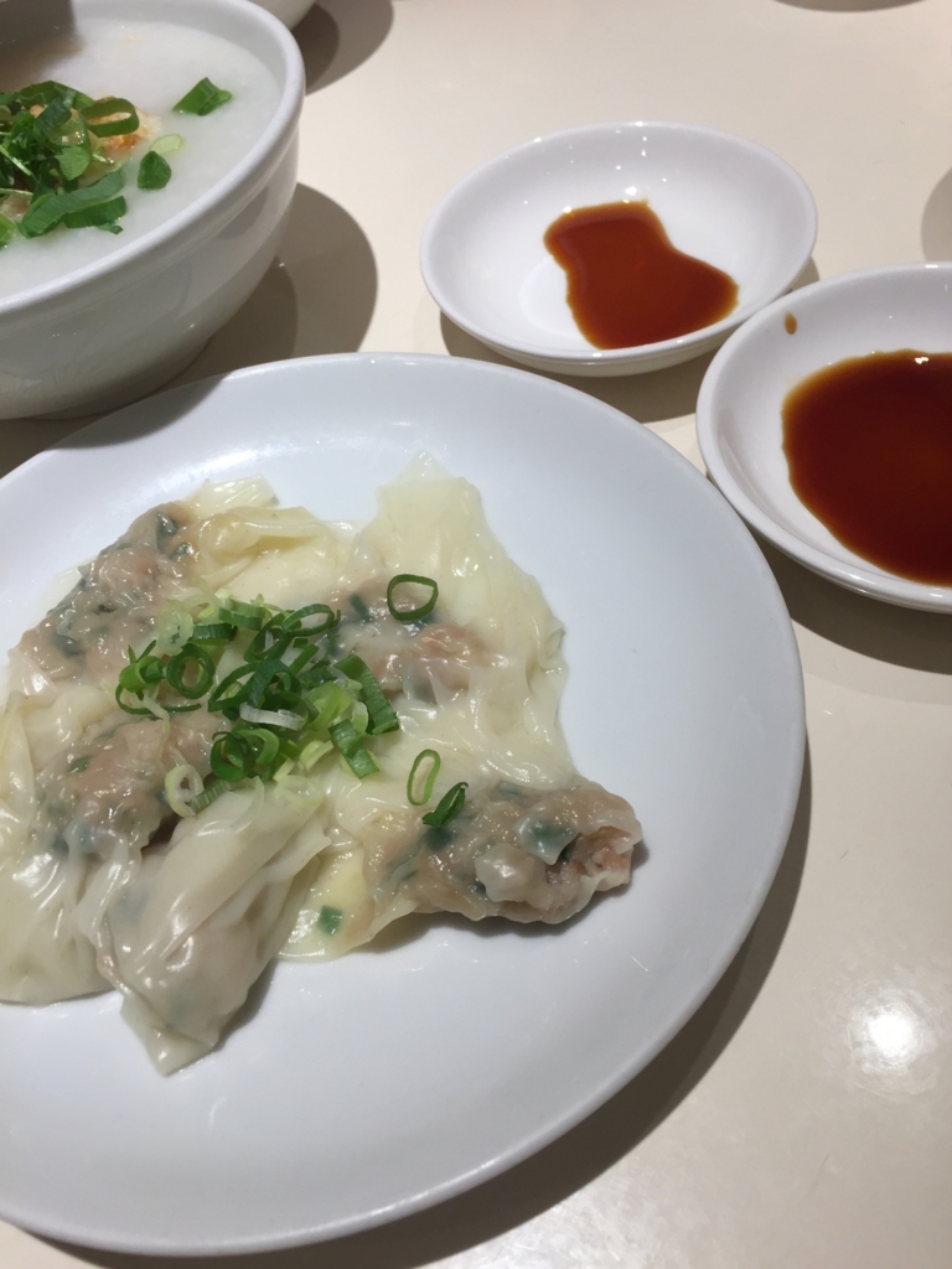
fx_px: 1063
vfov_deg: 61.7
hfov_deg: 48.2
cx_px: 476
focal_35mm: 29
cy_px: 634
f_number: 2.2
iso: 50
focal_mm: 4.15
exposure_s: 1/100
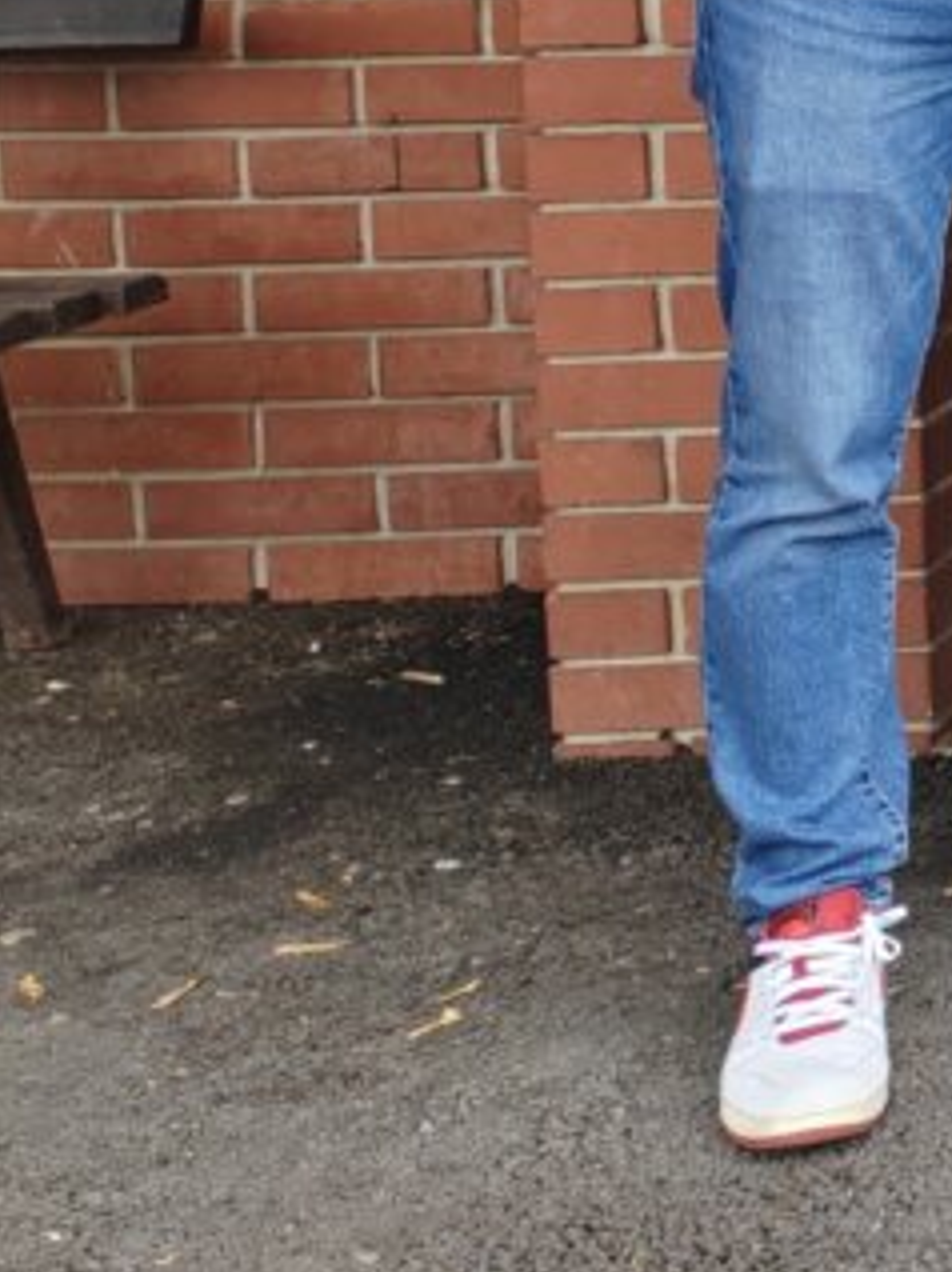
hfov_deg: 10.9
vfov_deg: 17.5
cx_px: 2512
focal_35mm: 107
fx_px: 3929
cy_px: -274
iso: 100
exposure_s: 1/240
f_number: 1.9
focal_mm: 5.52
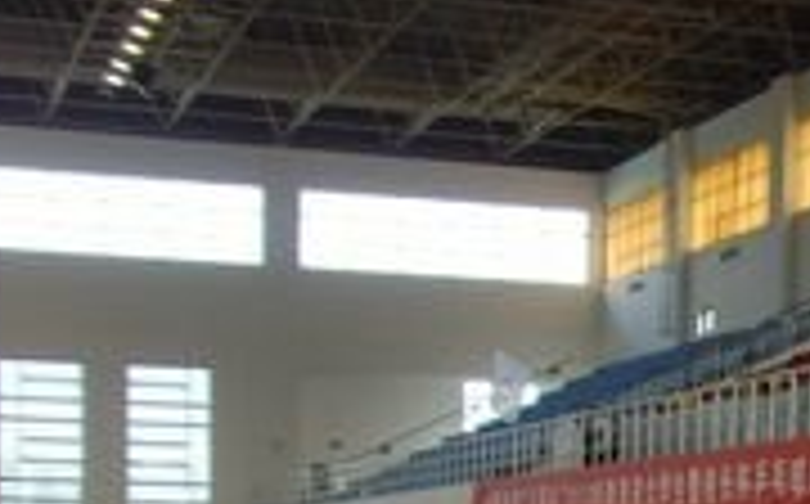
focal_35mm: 115
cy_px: 830
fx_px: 2535
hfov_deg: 17.1
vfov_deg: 10.8
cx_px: 1053
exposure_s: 1/60
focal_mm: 6.6
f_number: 3.5
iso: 100
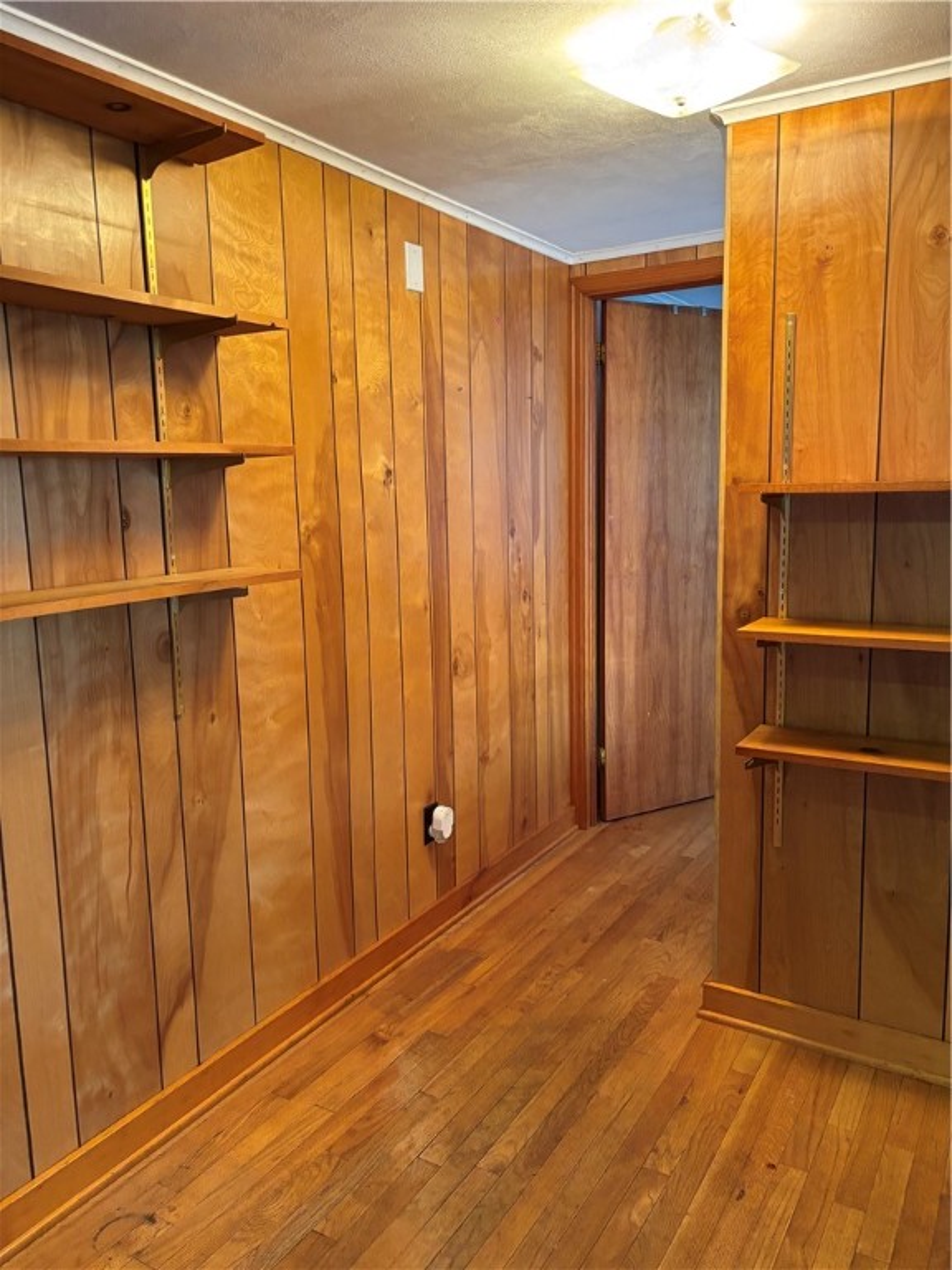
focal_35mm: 26
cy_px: 635
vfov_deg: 67.3
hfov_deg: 53.1
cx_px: 476
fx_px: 953
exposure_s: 1/60
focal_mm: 5.96
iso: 500
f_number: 1.6
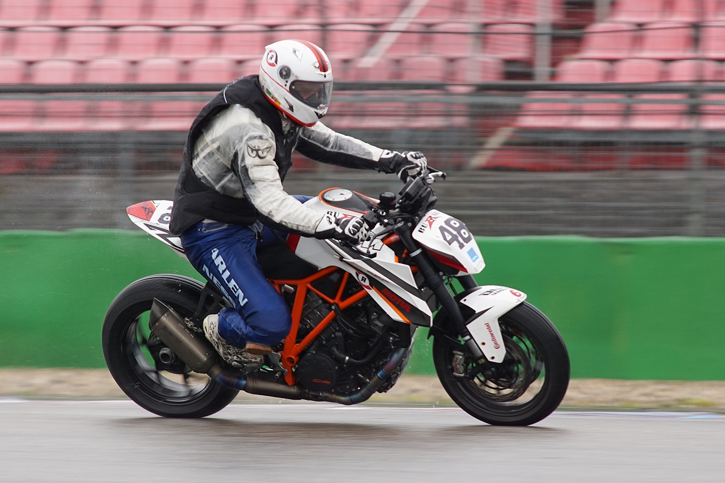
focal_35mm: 300
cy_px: 242
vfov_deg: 4.6
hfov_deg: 6.9
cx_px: 362
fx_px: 6040
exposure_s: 1/320
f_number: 4
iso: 100
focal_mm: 200
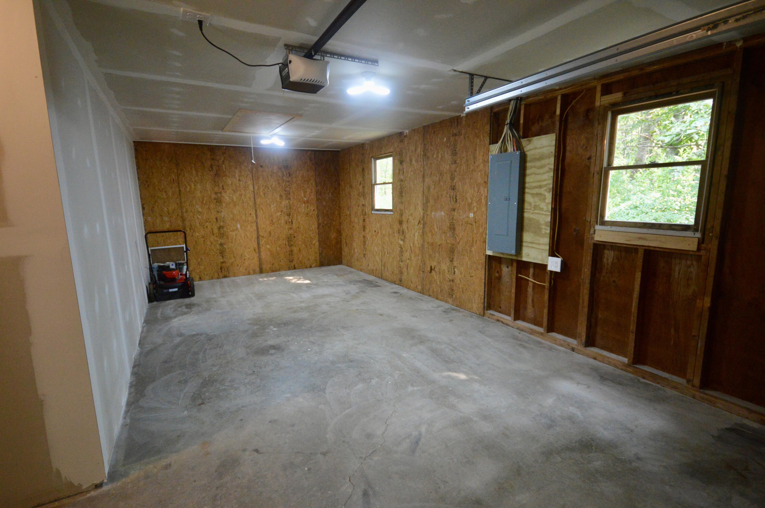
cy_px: 254
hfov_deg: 92.5
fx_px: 366
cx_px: 382
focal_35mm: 17
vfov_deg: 69.5
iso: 2200
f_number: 4.2
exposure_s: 1/60
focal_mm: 11.5
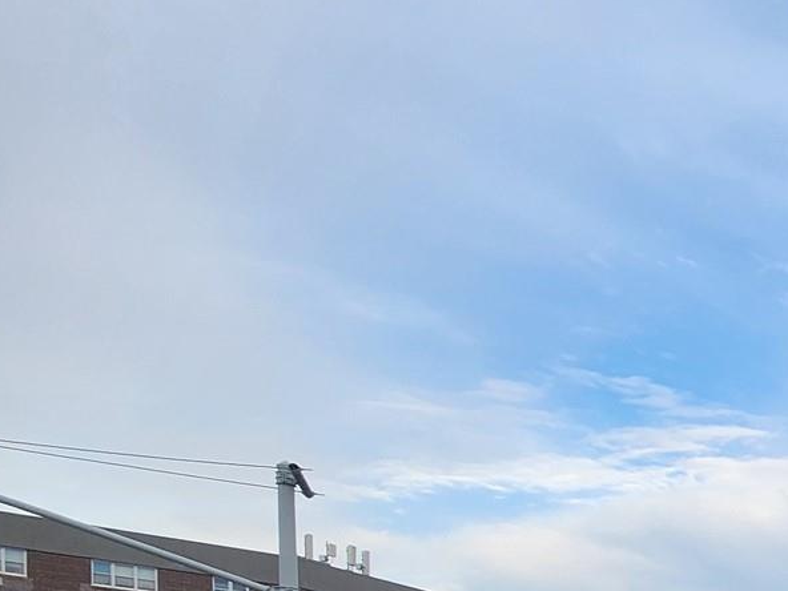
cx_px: 1283
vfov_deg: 25.6
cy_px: 847
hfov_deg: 25.6
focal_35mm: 45
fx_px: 1024
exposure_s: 1/542
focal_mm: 2.2
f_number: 2.2
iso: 50
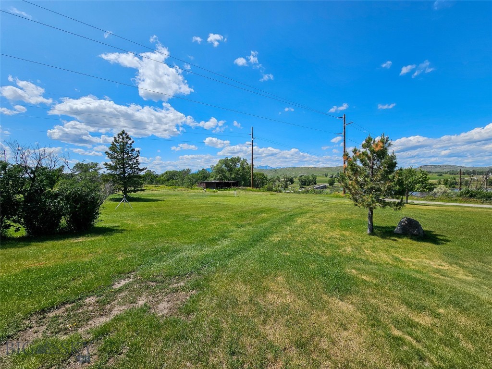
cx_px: 246
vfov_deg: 89.9
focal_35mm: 13
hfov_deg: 106.2
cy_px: 184
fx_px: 185
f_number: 2.2
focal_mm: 2.2
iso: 50
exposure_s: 1/3600
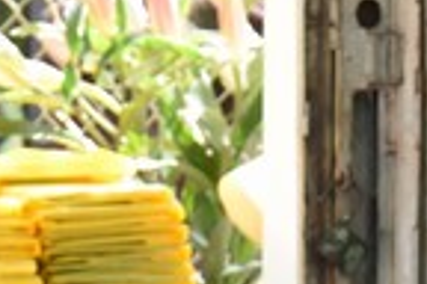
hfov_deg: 4.7
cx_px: 403
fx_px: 5242
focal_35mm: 442
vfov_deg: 3.1
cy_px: 621
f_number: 5.6
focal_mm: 98
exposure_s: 1/125
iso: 1600
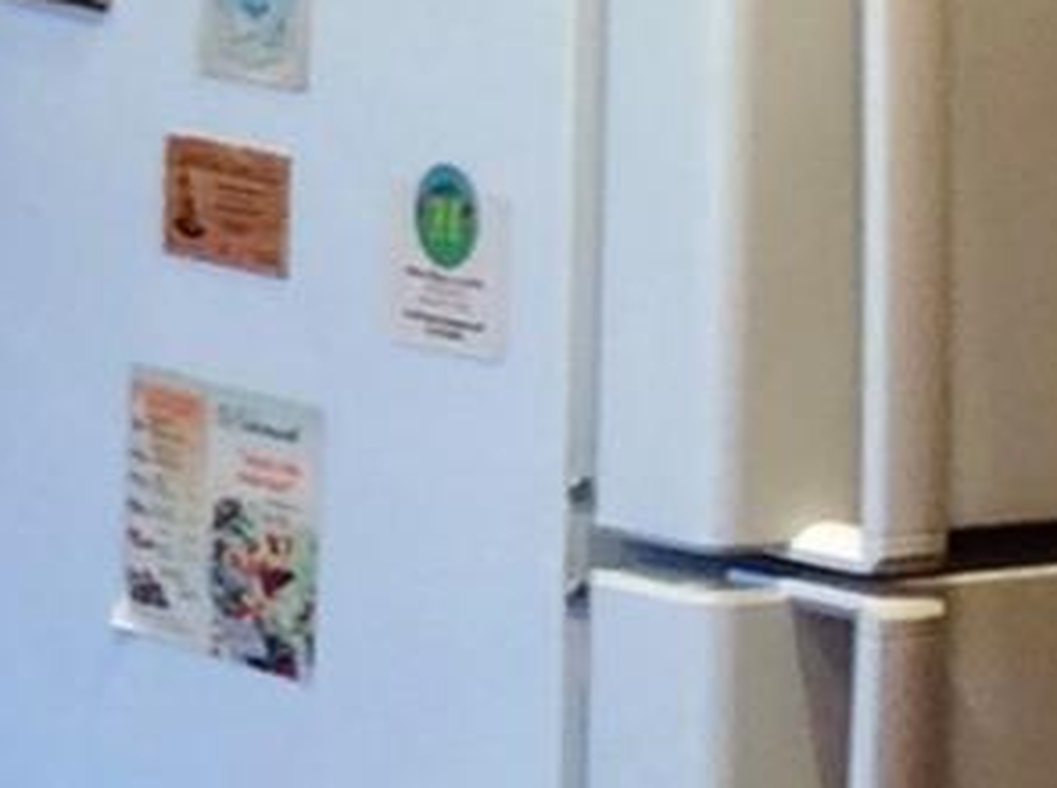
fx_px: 6765
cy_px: 550
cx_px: 47
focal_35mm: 222
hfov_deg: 8.9
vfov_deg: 6.7
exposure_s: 1/24
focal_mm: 3.3
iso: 50
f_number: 2.4
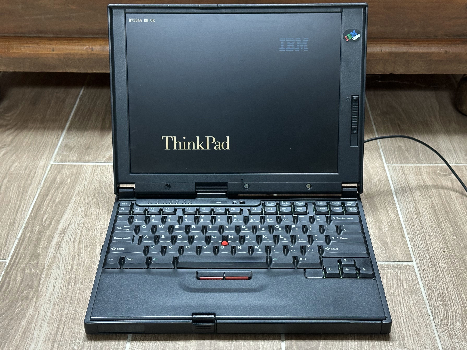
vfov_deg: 27.0
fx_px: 729
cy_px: 180
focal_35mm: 54
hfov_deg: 35.5
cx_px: 234
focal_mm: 6.86
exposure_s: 1/40
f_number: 1.78
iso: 200
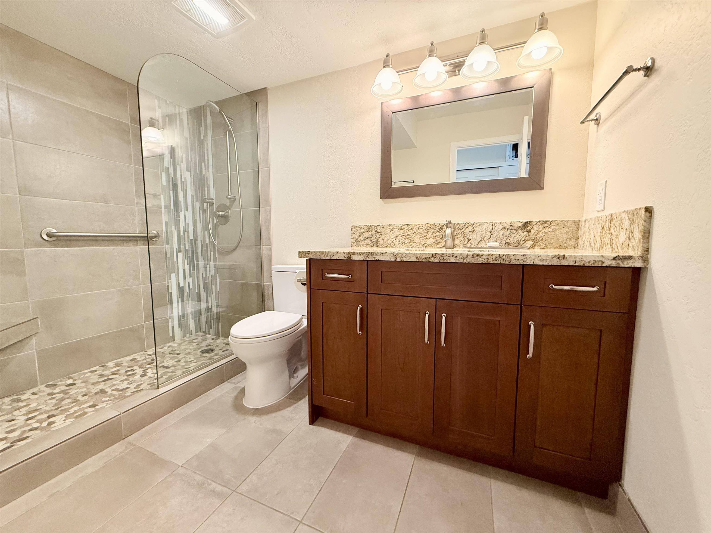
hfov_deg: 102.1
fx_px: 288
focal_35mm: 14
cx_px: 356
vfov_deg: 85.7
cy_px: 266
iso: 250
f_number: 2.2
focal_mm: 2.22
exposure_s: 1/60
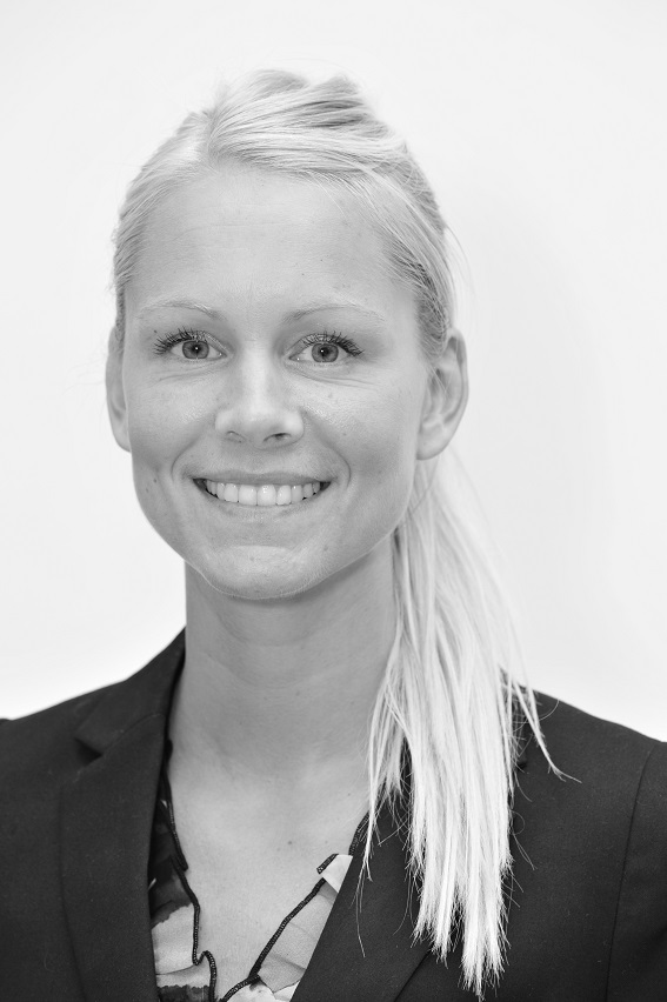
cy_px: 501
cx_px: 334
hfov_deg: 13.0
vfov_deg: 19.5
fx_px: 2921
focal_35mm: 105
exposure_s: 1/60
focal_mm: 105
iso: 800
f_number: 7.1
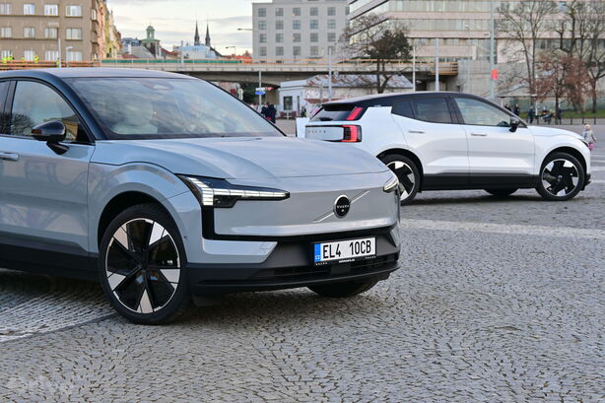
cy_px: 202
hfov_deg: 27.0
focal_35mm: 75
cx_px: 302
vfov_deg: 18.2
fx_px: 1260
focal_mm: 50
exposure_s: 1/100
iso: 250
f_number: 6.3
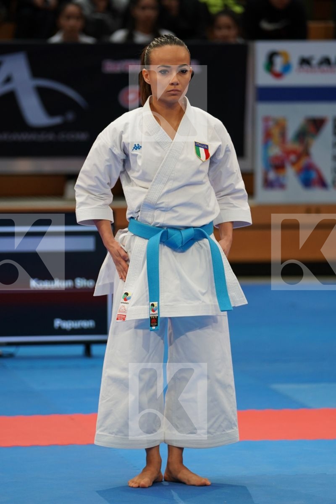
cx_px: 168
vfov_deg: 8.2
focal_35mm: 252
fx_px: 3528
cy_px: 252
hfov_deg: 5.5
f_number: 2.8
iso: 800
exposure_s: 1/500
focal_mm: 168
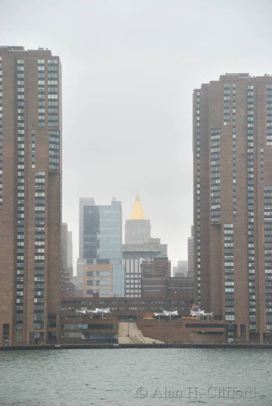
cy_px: 203
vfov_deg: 18.2
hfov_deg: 12.2
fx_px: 1272
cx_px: 136
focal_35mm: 112
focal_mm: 75
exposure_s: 1/500
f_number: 5.3
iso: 900
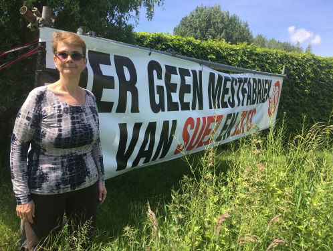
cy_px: 126
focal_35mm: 29
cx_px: 166
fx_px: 279
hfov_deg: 61.6
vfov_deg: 48.3
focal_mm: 4.15
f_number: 2.2
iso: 25
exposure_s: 1/732
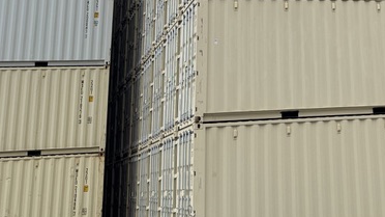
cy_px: -102
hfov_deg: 27.9
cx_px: 373
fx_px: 735
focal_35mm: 72
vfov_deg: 15.5
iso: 80
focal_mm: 6.76
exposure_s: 1/4310
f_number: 1.78
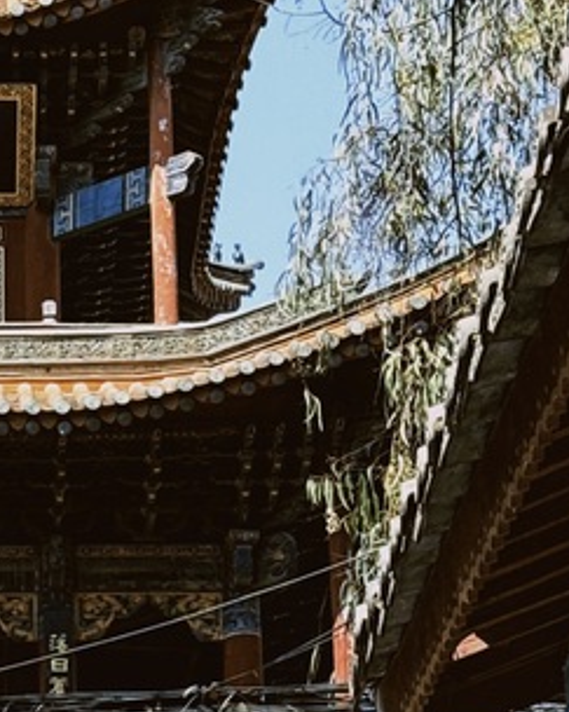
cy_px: 623
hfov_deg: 9.6
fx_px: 3328
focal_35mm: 158
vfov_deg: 12.1
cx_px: -197
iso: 64
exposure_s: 1/1883
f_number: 1.78
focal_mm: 6.76
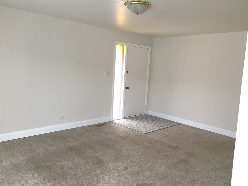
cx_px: 124
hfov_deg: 61.7
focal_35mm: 29
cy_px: 93
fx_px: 208
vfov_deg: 48.2
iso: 64
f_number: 2.2
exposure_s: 1/30
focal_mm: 4.15
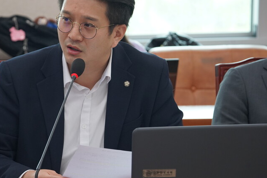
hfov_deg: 8.8
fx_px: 1728
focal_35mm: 233
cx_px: 83
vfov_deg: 5.9
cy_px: 70
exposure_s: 1/160
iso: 2500
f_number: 6.3
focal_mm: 154
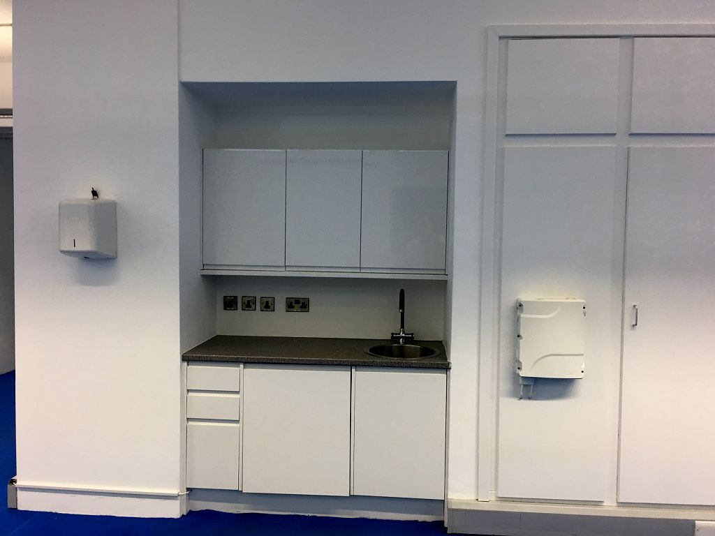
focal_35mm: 29
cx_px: 358
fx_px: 599
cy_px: 268
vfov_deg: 48.2
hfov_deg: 61.7
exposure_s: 1/17
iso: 50
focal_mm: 4.15
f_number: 2.2
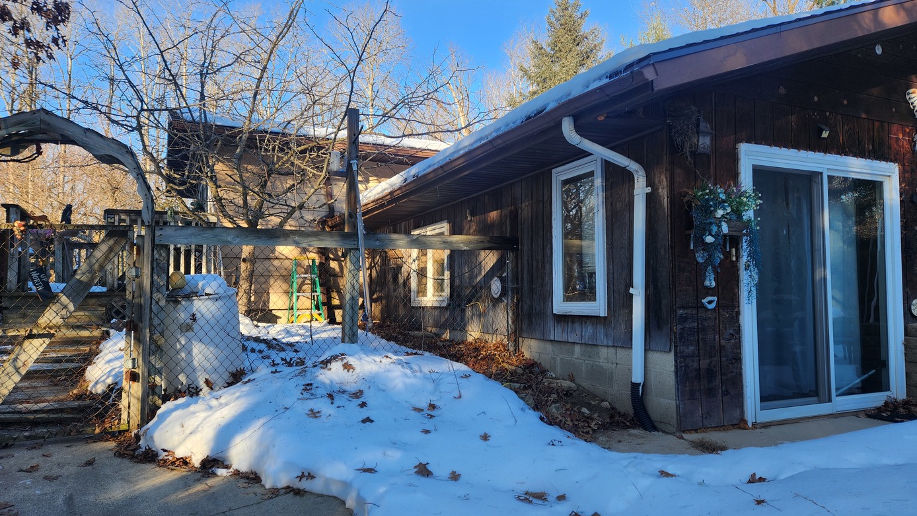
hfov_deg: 71.9
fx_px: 632
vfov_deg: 44.4
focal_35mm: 26
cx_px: 467
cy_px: 272
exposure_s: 1/369
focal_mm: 5.4
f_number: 1.8
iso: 20
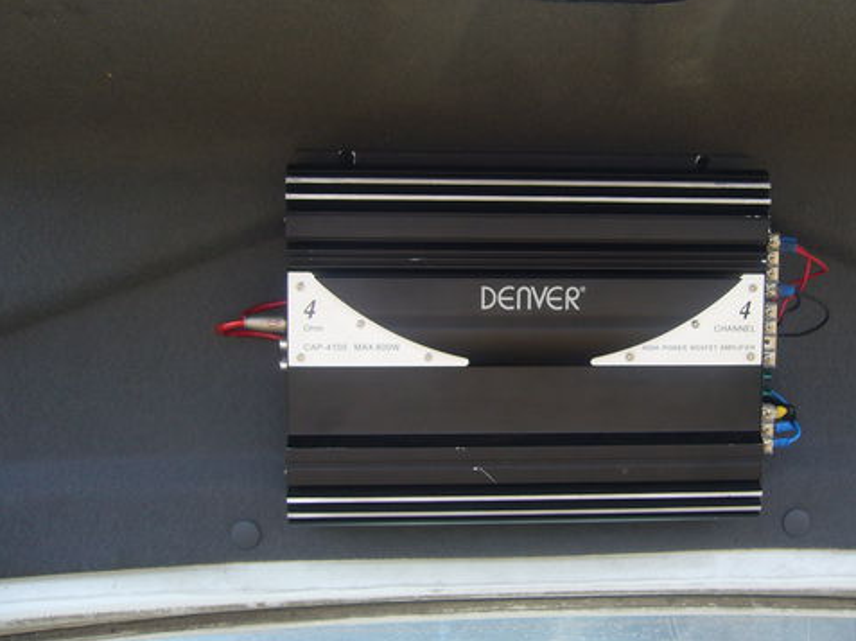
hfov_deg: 40.1
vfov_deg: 30.8
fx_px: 1161
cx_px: 542
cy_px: 259
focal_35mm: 47
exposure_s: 1/250
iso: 80
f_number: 2.8
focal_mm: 5.8
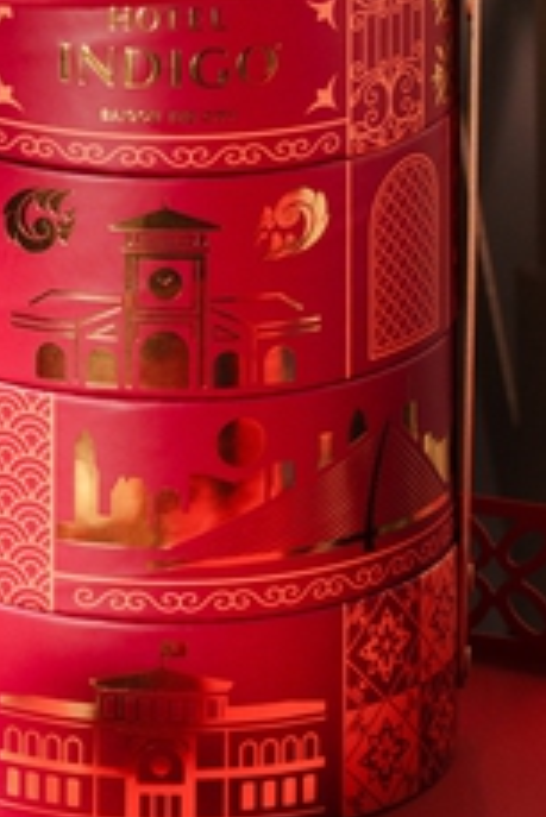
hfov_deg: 2.4
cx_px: -289
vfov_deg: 3.6
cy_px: -467
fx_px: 12833
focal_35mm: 565
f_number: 7.1
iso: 200
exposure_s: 1/200
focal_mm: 135
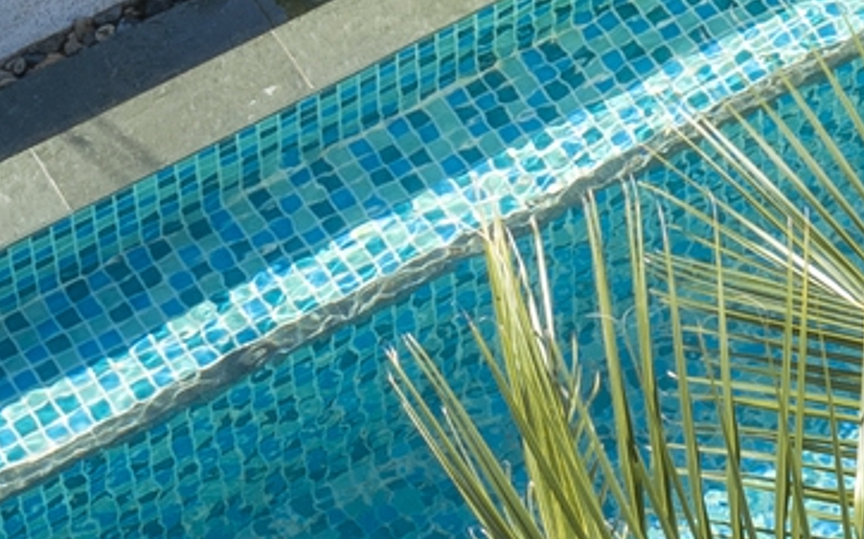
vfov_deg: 6.3
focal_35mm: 202
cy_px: -557
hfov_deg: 10.4
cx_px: 692
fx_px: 4755
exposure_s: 1/160
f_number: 8
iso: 100
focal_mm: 10.26
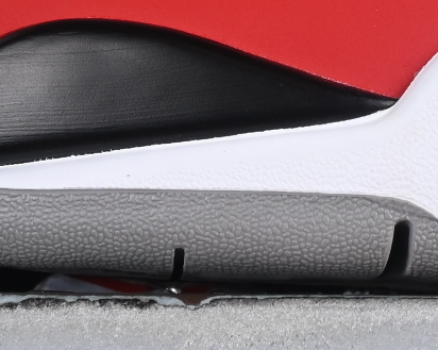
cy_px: -307
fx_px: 6166
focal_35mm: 476
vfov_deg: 3.2
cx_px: 596
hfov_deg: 4.1
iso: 160
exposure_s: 1/80
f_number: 7.1
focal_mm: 50
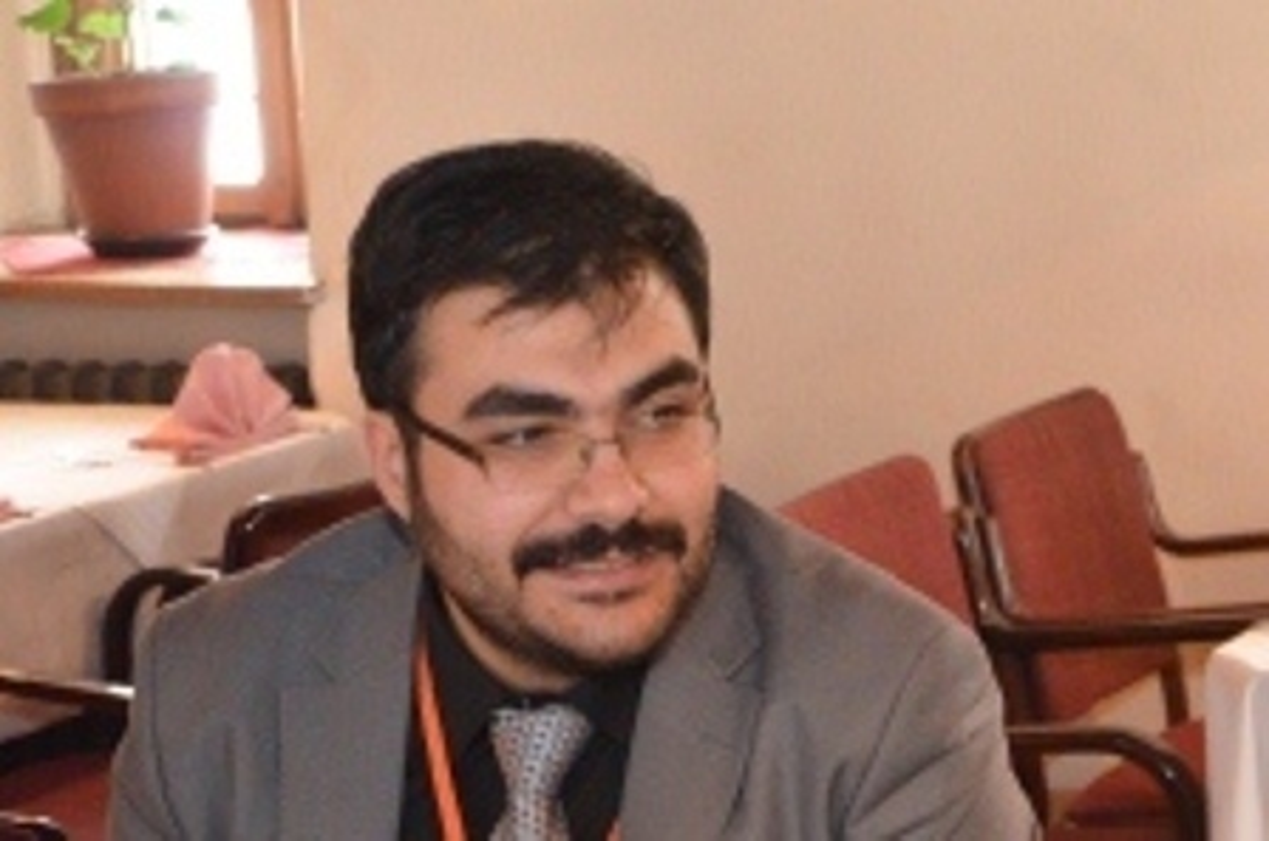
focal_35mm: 57
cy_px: 420
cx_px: 634
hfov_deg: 35.1
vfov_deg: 23.7
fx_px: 2006
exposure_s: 1/60
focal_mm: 38
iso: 3200
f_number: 4.5
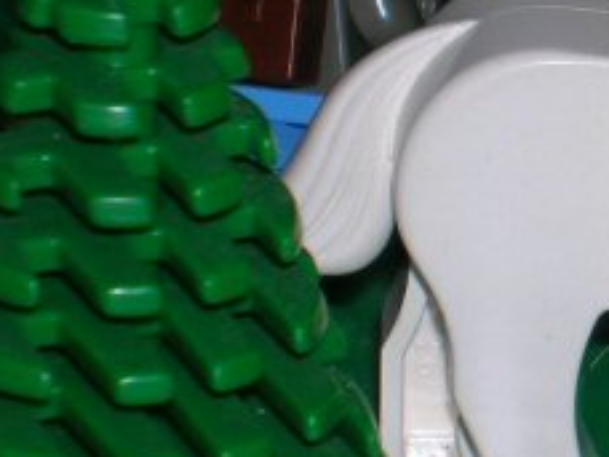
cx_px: 1026
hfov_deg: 5.6
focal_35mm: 348
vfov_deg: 4.3
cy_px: 202
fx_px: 6122
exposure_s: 1/60.1
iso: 50
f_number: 4.9
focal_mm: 17.1
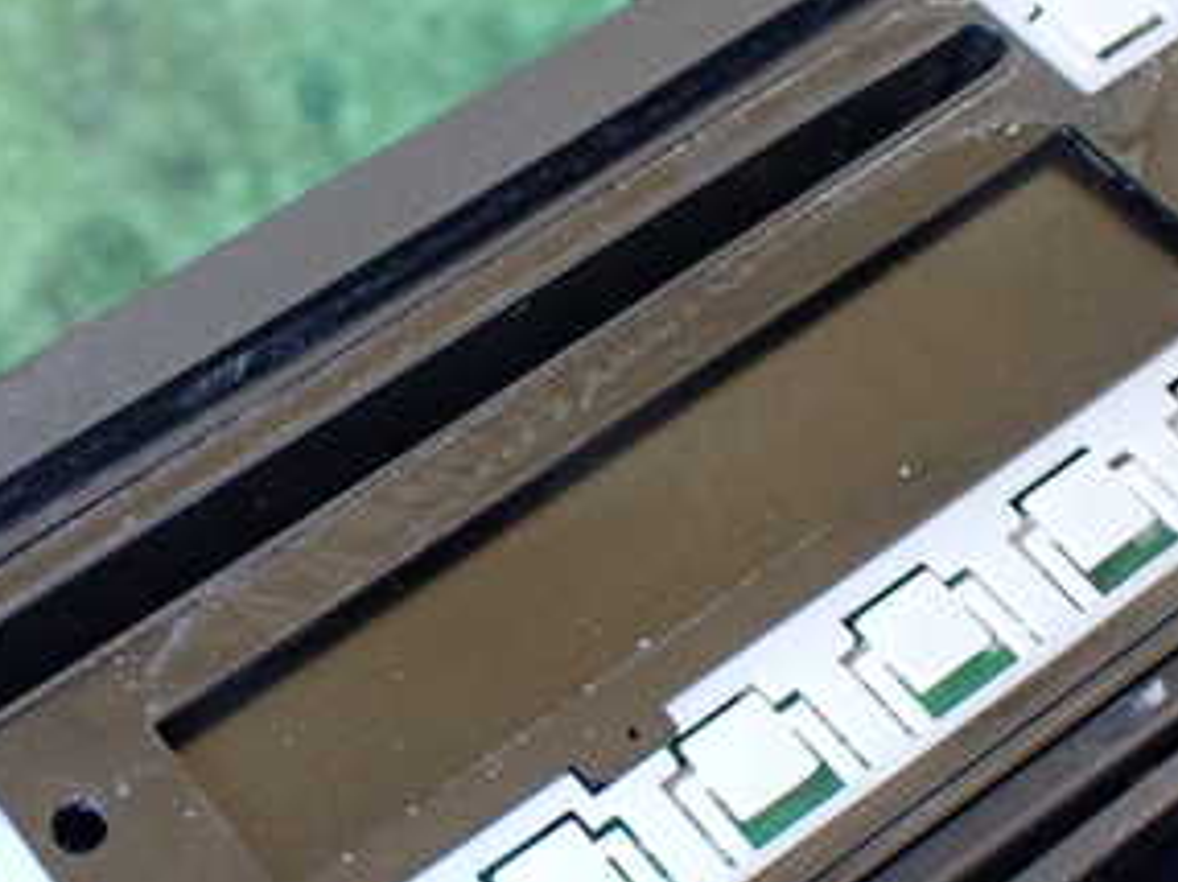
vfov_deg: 23.0
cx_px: 222
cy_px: 688
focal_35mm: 63
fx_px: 2142
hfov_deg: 30.0
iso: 800
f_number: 2.3
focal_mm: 5.4
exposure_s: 1/80
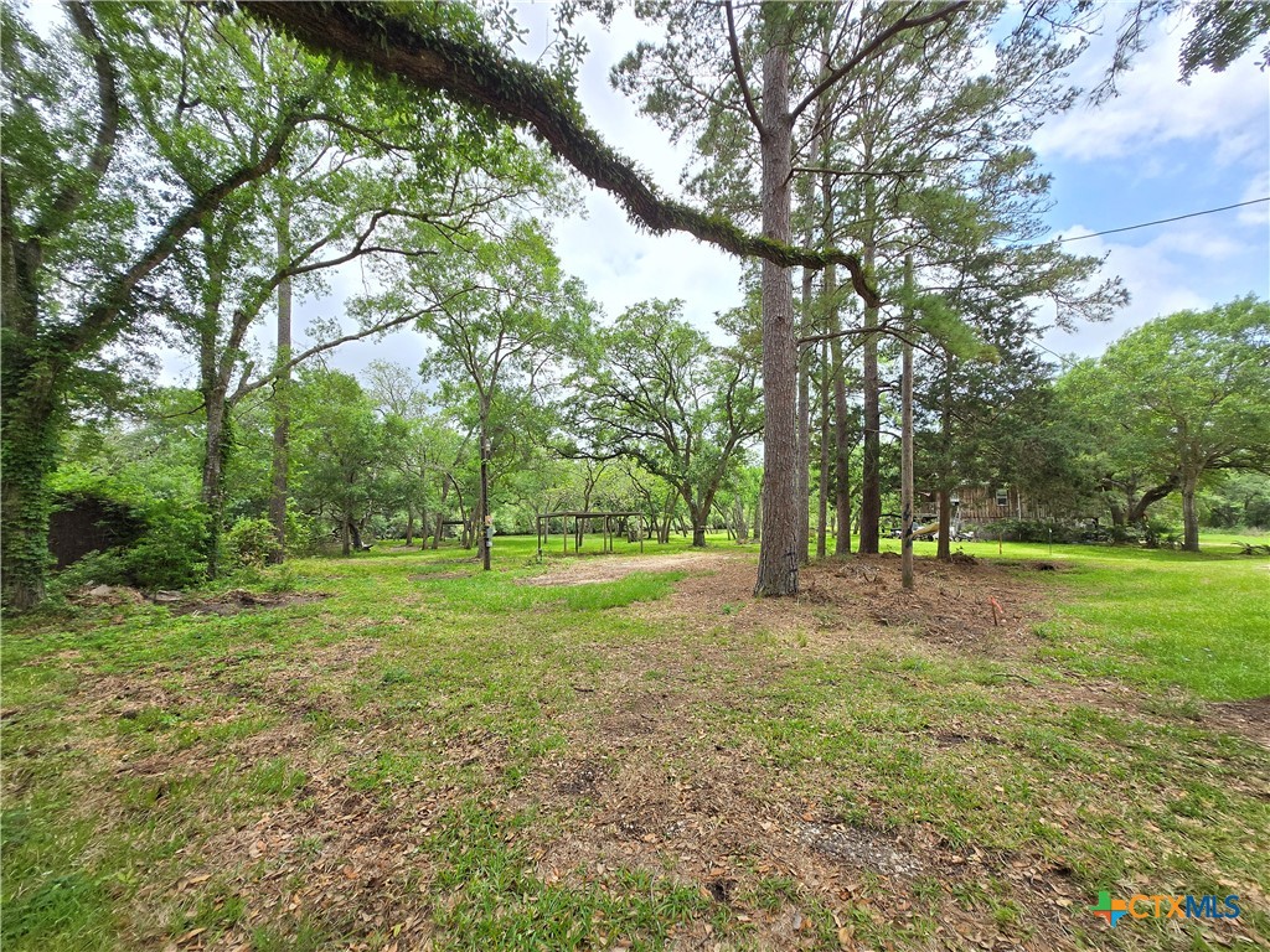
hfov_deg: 106.2
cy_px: 476
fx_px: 477
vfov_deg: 89.9
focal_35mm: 13
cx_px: 635
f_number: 2.2
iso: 25
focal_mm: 1.7
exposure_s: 1/516
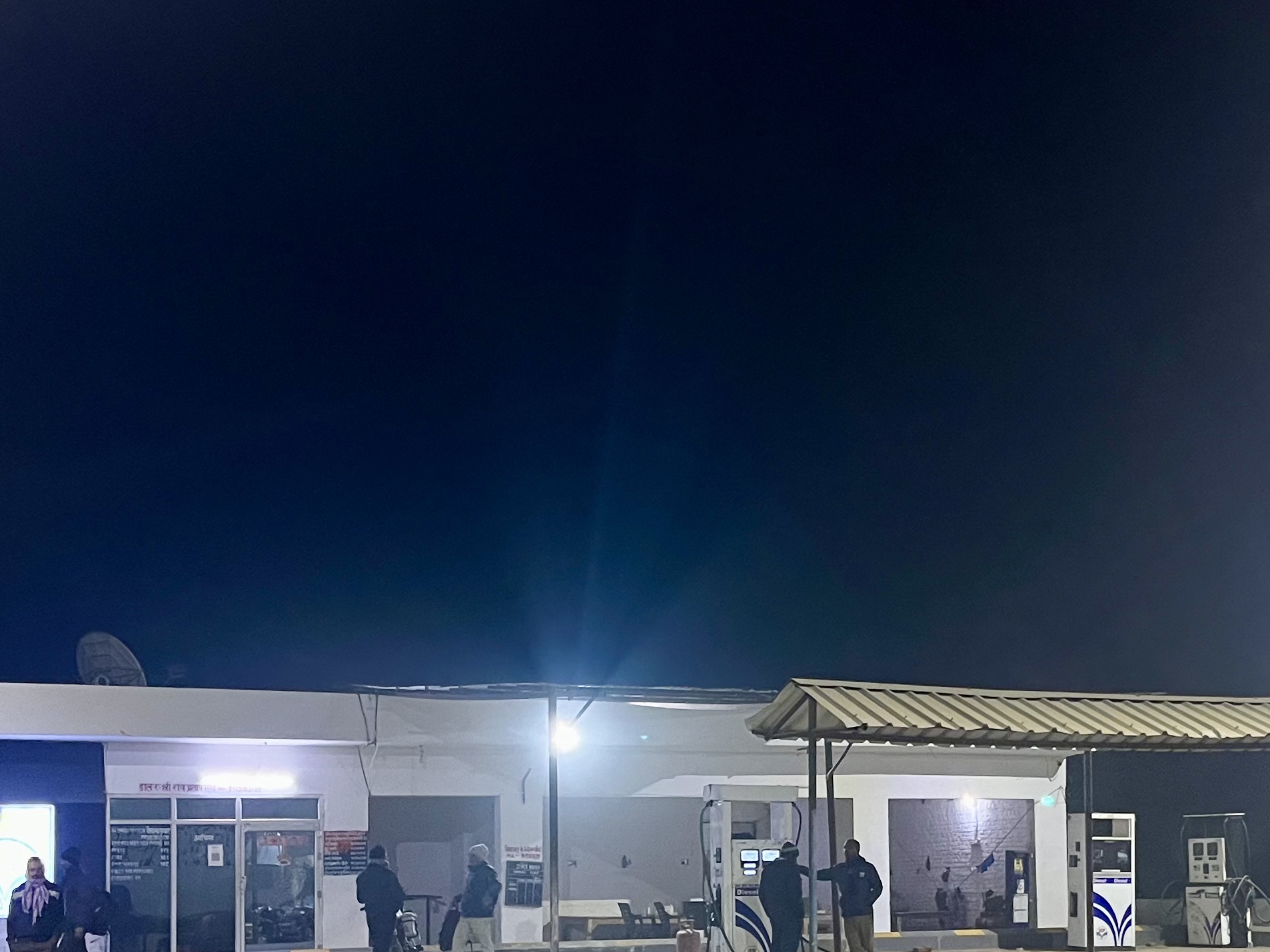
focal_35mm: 55
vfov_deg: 26.1
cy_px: 760
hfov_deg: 34.7
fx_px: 2018
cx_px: 795
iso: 400
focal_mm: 5.1
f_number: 1.6
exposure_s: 1/50
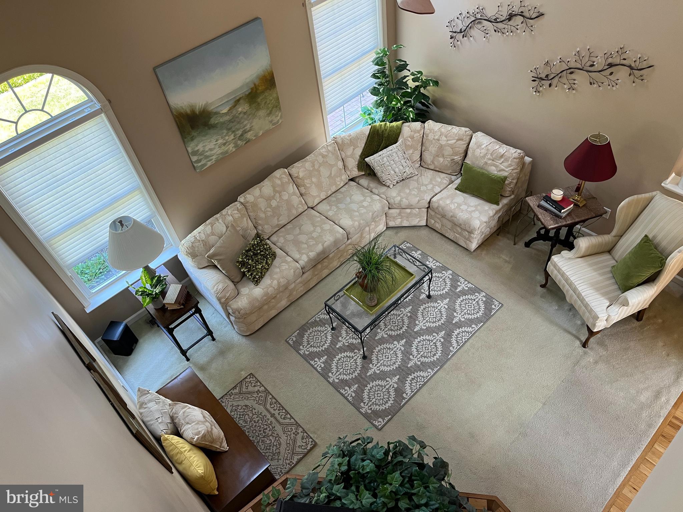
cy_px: 256
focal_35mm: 26
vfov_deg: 53.1
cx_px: 342
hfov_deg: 67.3
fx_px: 513
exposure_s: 1/60
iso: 100
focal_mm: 5.1
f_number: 1.6
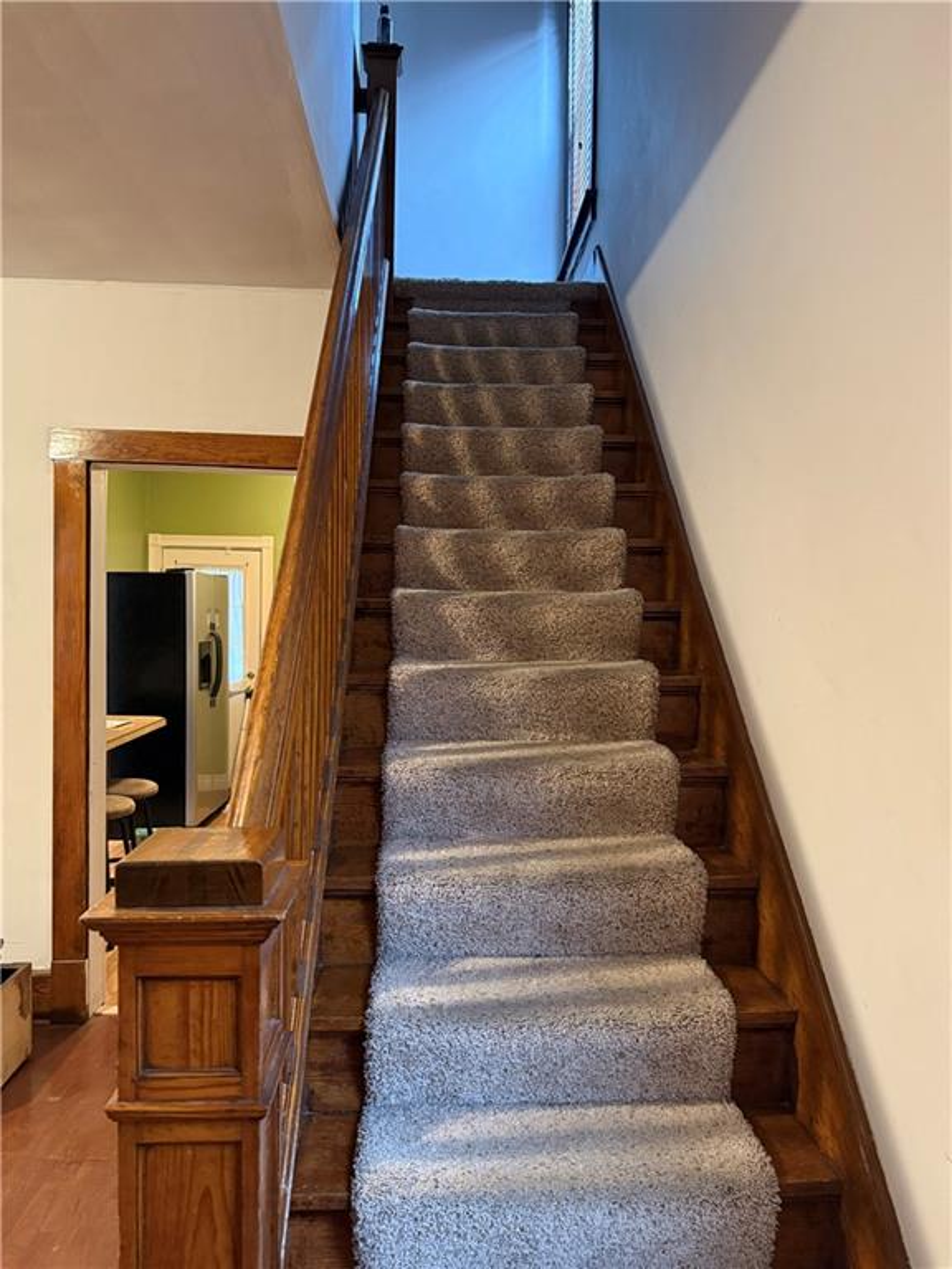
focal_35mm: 24
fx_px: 880
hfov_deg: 56.8
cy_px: 634
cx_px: 476
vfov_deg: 71.6
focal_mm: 6.76
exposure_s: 1/40
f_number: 1.78
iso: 640
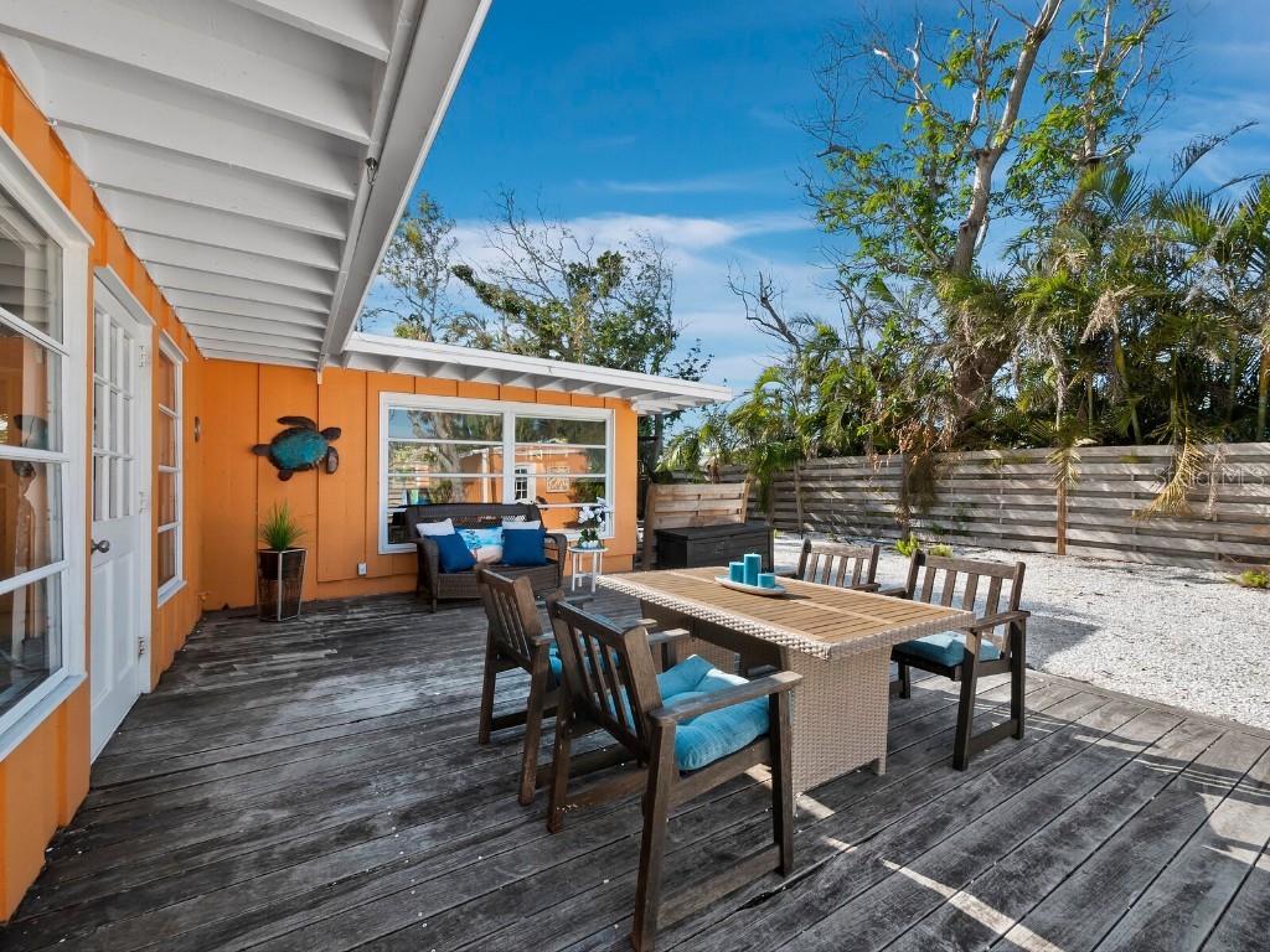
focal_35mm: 14
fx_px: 514
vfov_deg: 85.7
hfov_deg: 102.1
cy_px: 476
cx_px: 635
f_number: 11
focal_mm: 7
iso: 400
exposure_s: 1/80
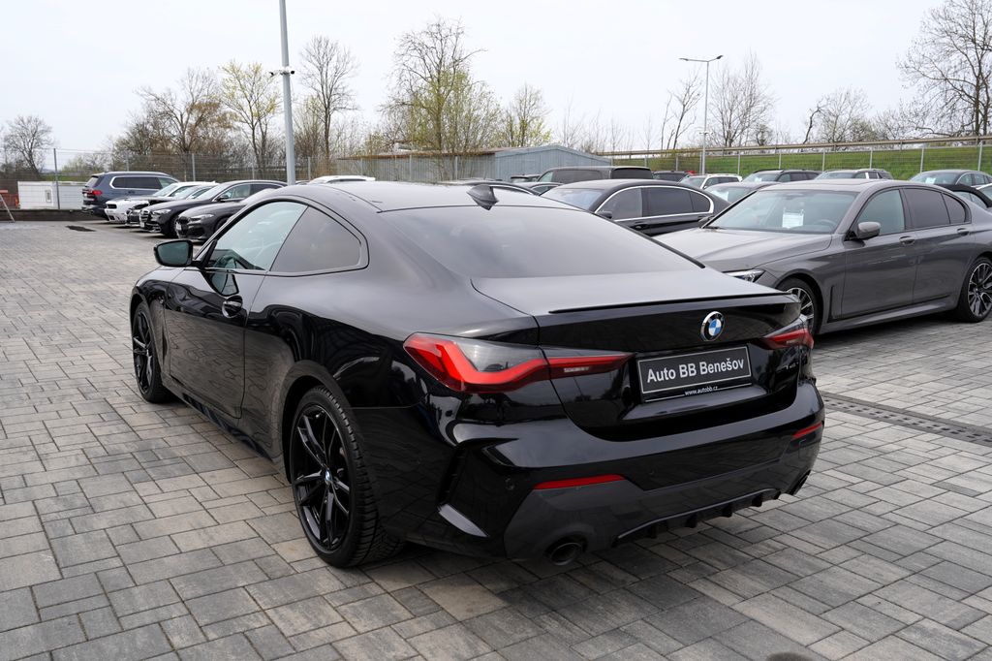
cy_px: 330
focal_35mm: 31
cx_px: 496
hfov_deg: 60.3
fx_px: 854
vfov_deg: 42.3
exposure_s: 1/200
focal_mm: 31
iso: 100
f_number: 6.3
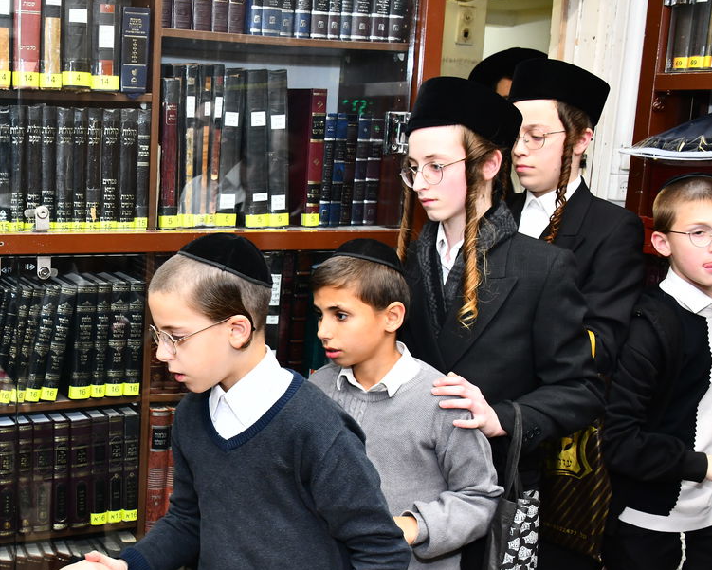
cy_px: 333
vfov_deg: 30.8
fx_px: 1033
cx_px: 116
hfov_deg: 36.4
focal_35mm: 49
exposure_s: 1/160
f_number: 5.6
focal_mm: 28
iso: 1000
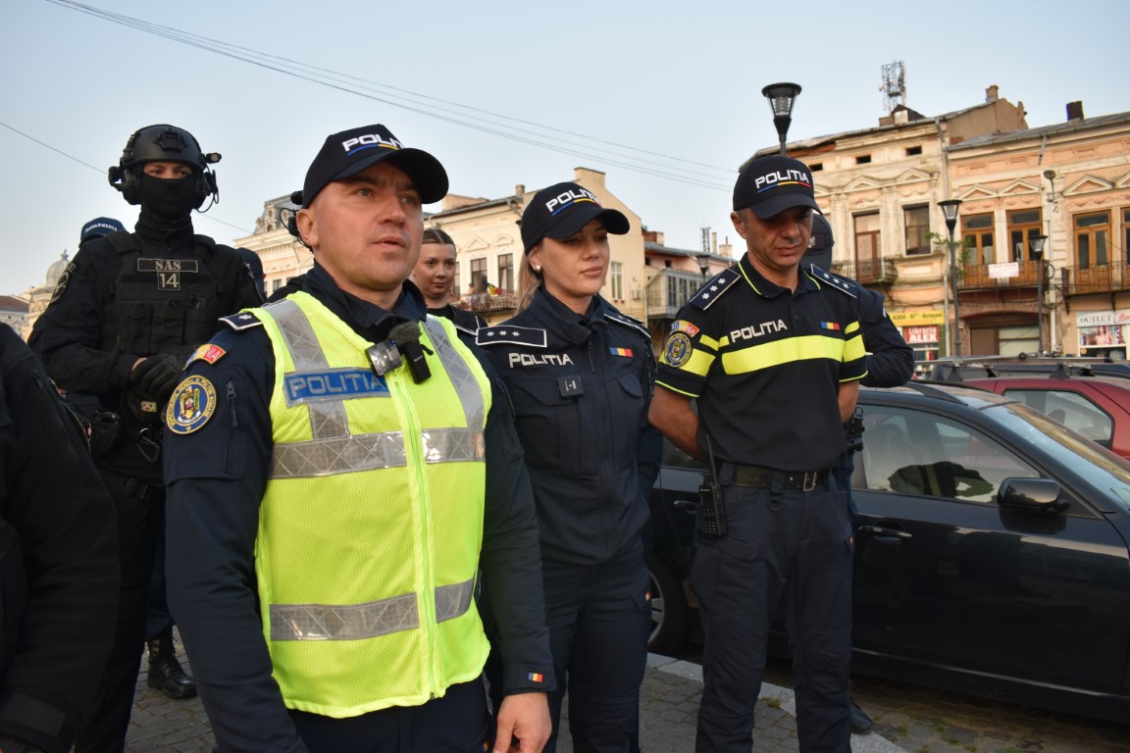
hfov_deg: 67.4
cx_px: 565
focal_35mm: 27
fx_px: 847
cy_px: 376
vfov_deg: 47.9
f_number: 5
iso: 400
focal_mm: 18
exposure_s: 1/100
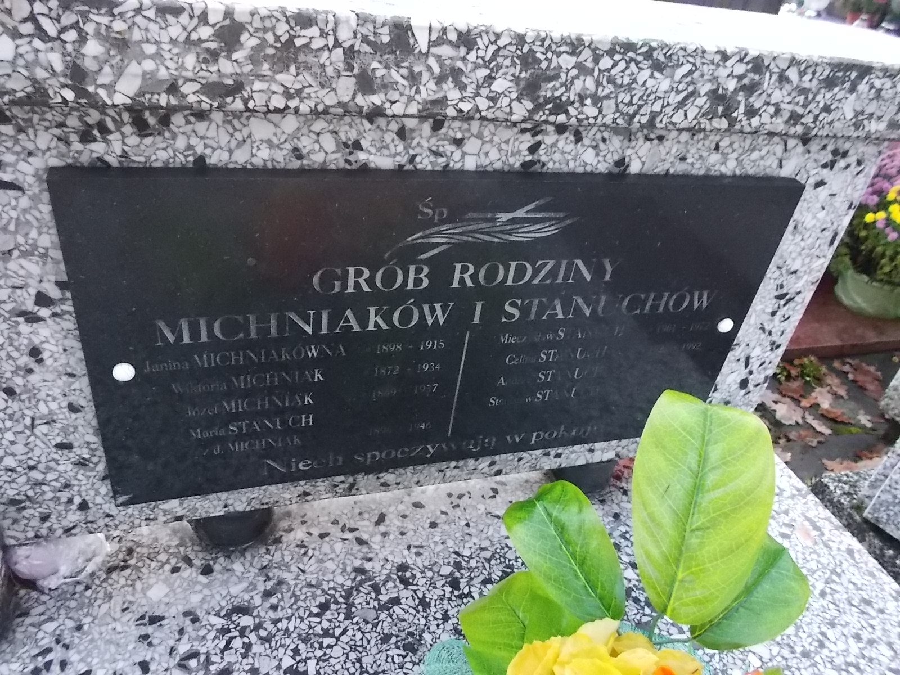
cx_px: 450
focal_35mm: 26
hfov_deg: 67.3
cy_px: 338
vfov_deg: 53.1
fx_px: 676
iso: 400
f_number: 3.2
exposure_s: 1/250
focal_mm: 4.6
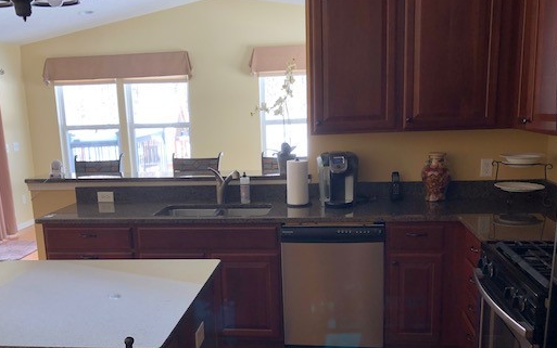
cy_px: 229
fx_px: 562
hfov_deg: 52.6
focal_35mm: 37
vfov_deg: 34.2
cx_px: 249
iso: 80
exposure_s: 1/120
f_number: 1.8
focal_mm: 4
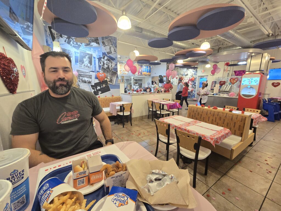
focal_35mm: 13
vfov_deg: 89.9
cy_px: 106
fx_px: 106
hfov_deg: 106.2
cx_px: 140
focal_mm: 2.2
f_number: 2.2
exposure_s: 1/60
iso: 250
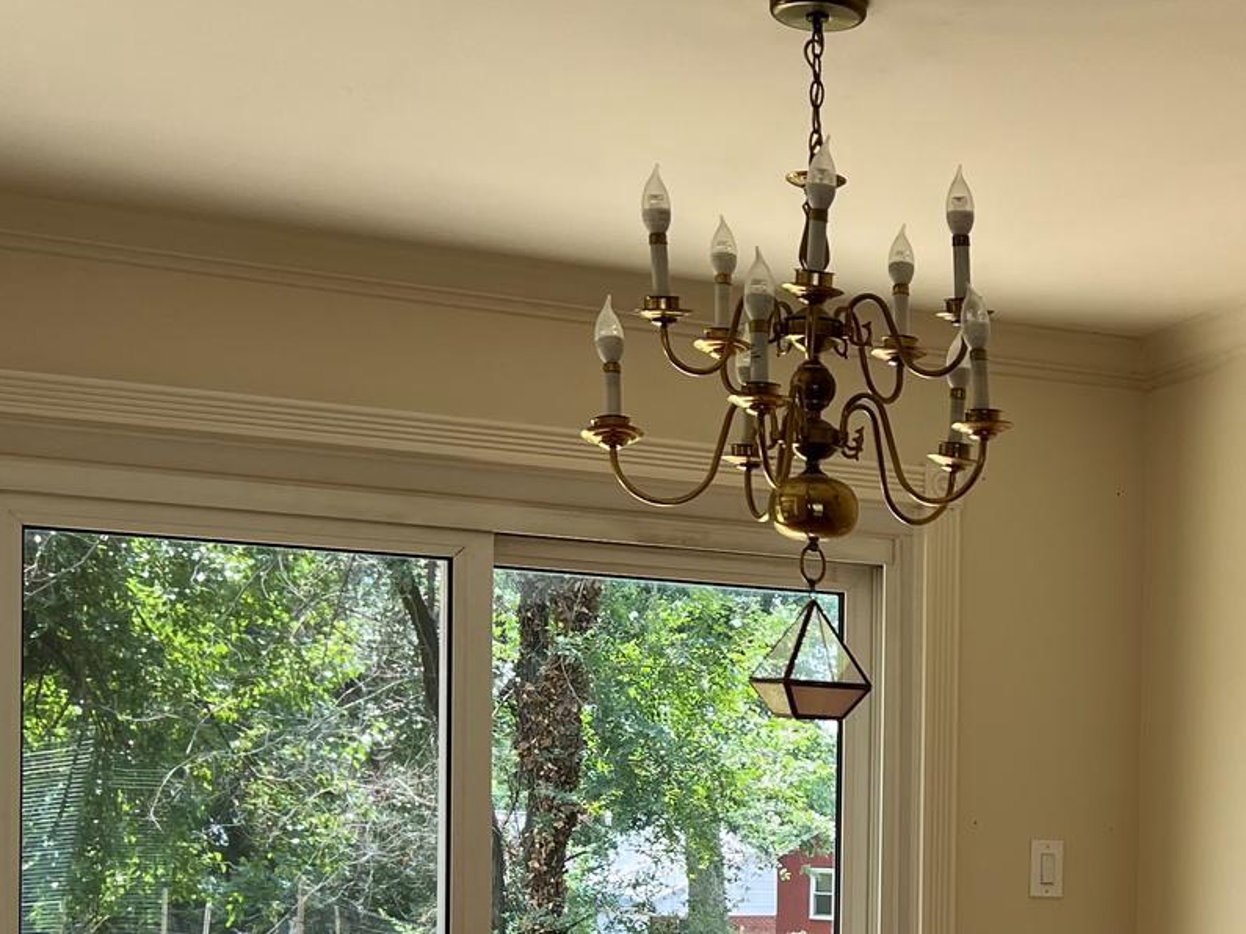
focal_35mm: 67
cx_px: 1052
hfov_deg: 28.2
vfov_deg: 21.3
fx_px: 2411
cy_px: 898
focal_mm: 5.7
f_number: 1.5
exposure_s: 1/277
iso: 40
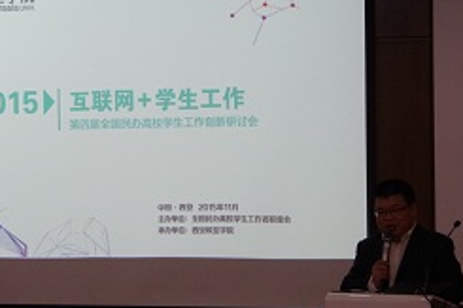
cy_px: 135
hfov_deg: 11.5
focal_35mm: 179
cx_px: 249
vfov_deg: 7.7
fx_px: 2301
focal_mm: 53
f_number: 4.5
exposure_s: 1/100
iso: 800
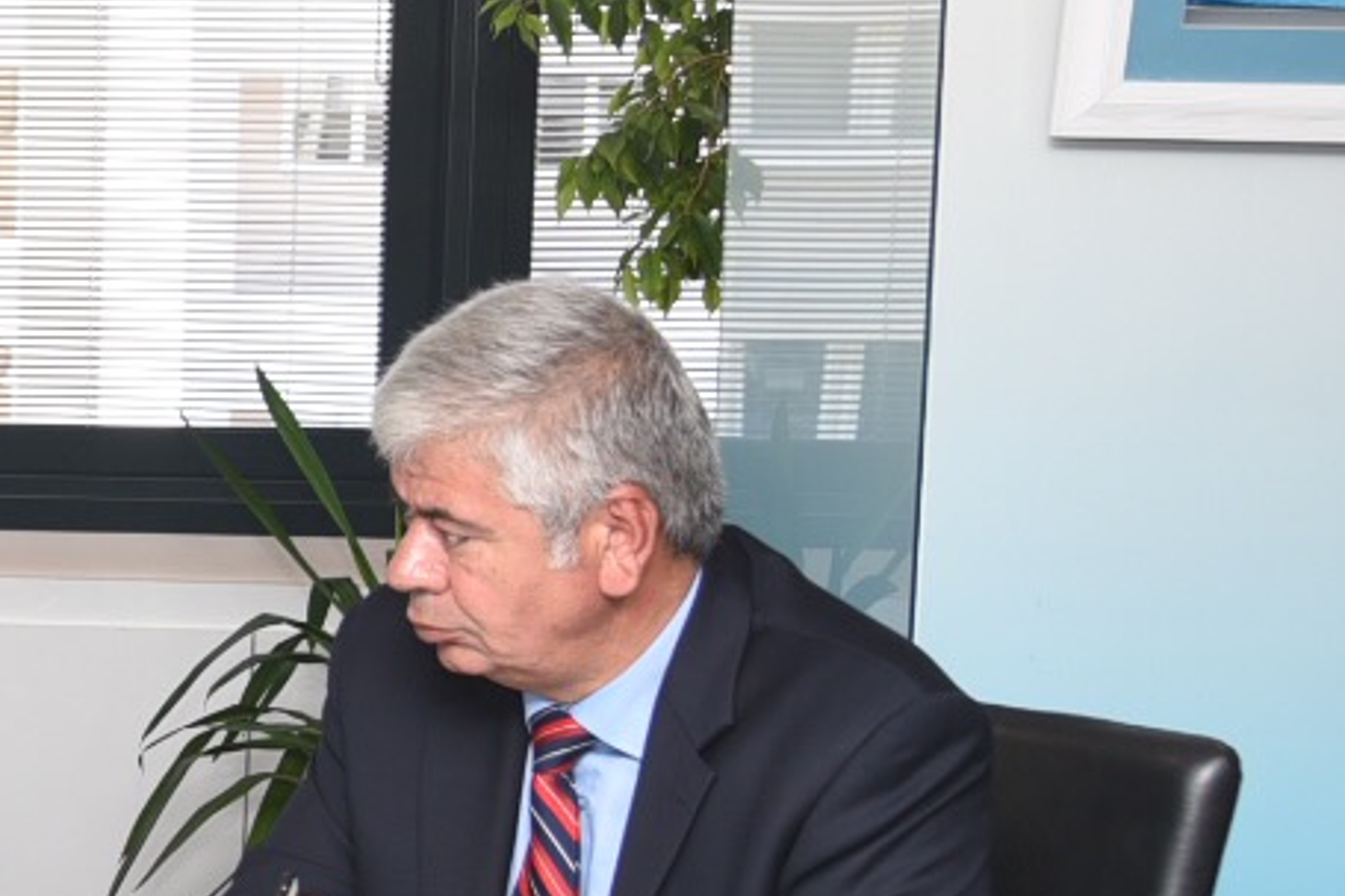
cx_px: -994
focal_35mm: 96
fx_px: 3586
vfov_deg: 14.2
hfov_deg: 17.6
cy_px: 336
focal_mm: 27
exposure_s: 1/60
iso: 200
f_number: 5
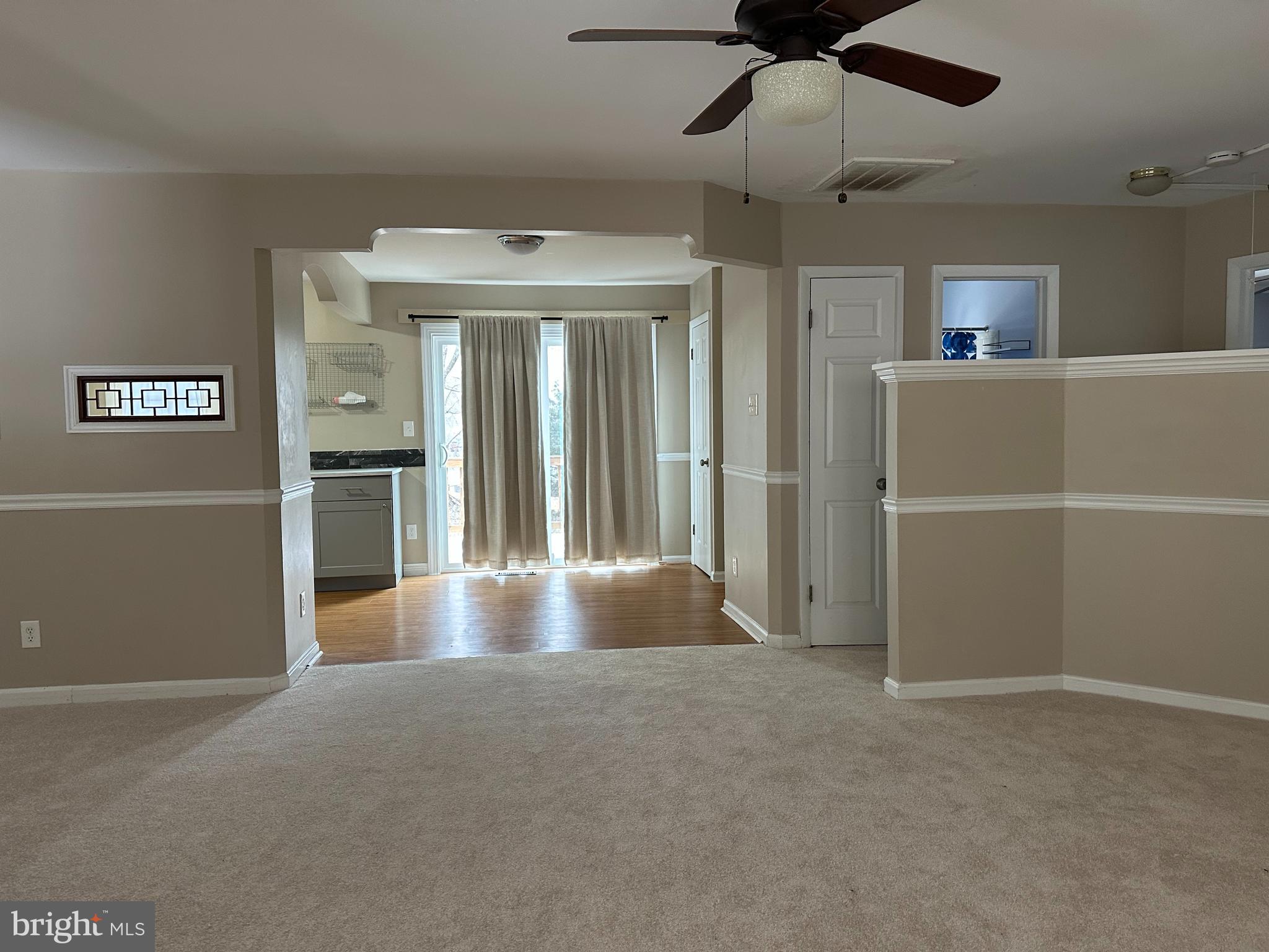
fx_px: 880
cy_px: 476
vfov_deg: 56.8
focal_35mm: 24
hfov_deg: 71.6
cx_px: 634
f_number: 1.78
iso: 250
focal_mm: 6.86
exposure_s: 1/60
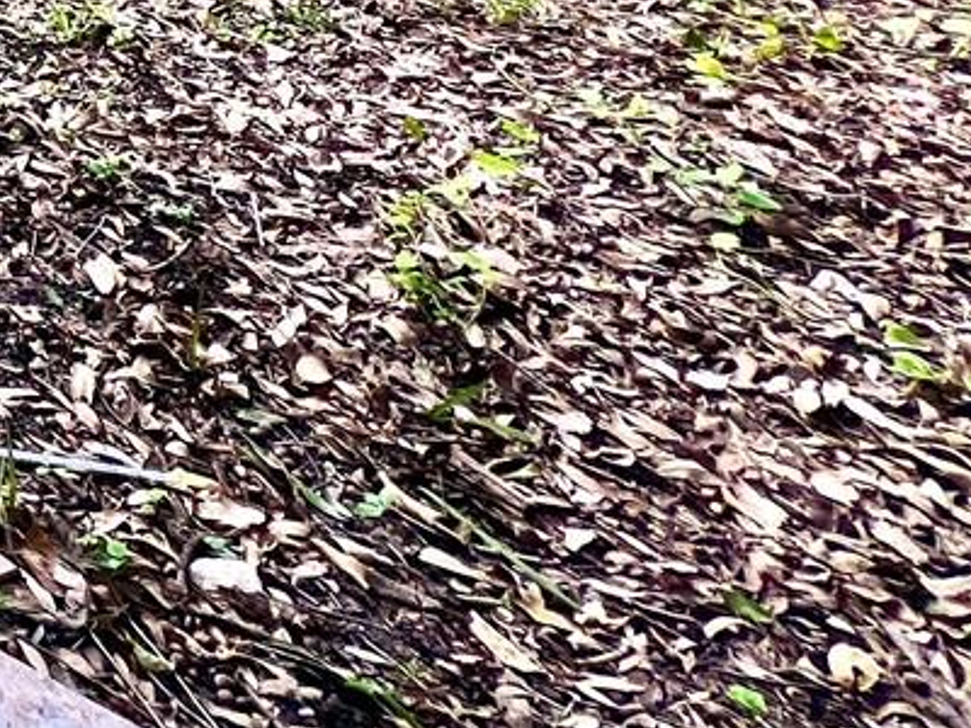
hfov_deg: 19.9
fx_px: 1459
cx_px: -935
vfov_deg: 19.9
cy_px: -602
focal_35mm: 52
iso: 32
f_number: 1.8
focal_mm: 1.57
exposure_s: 1/100
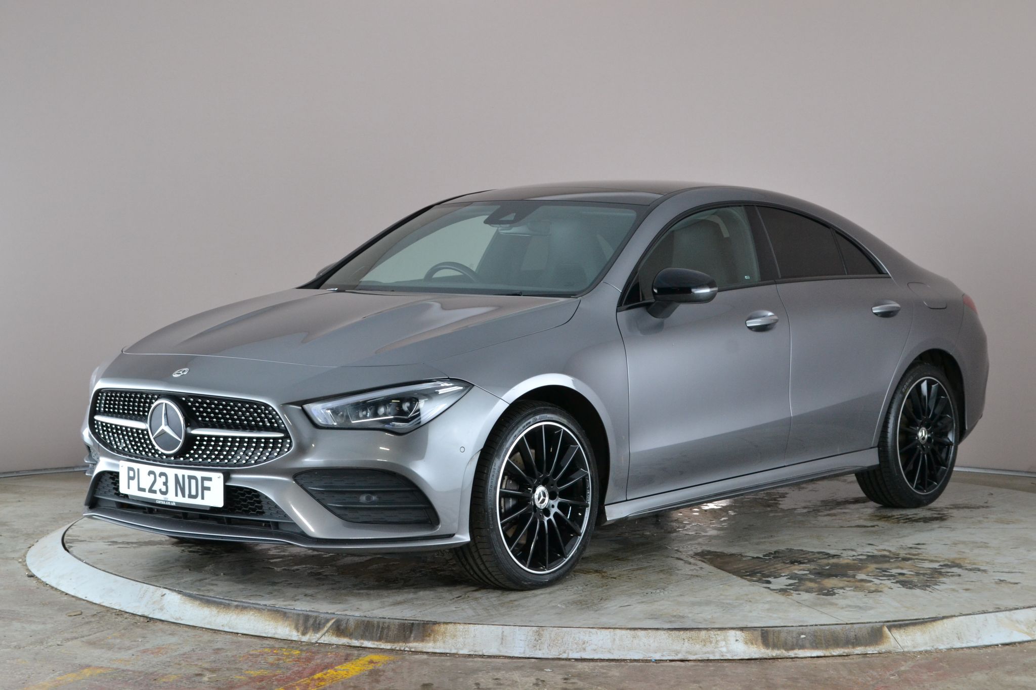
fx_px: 2072
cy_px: 345
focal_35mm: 72
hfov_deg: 28.1
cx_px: 518
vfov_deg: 18.9
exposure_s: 1/13
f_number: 10
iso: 800
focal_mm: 48
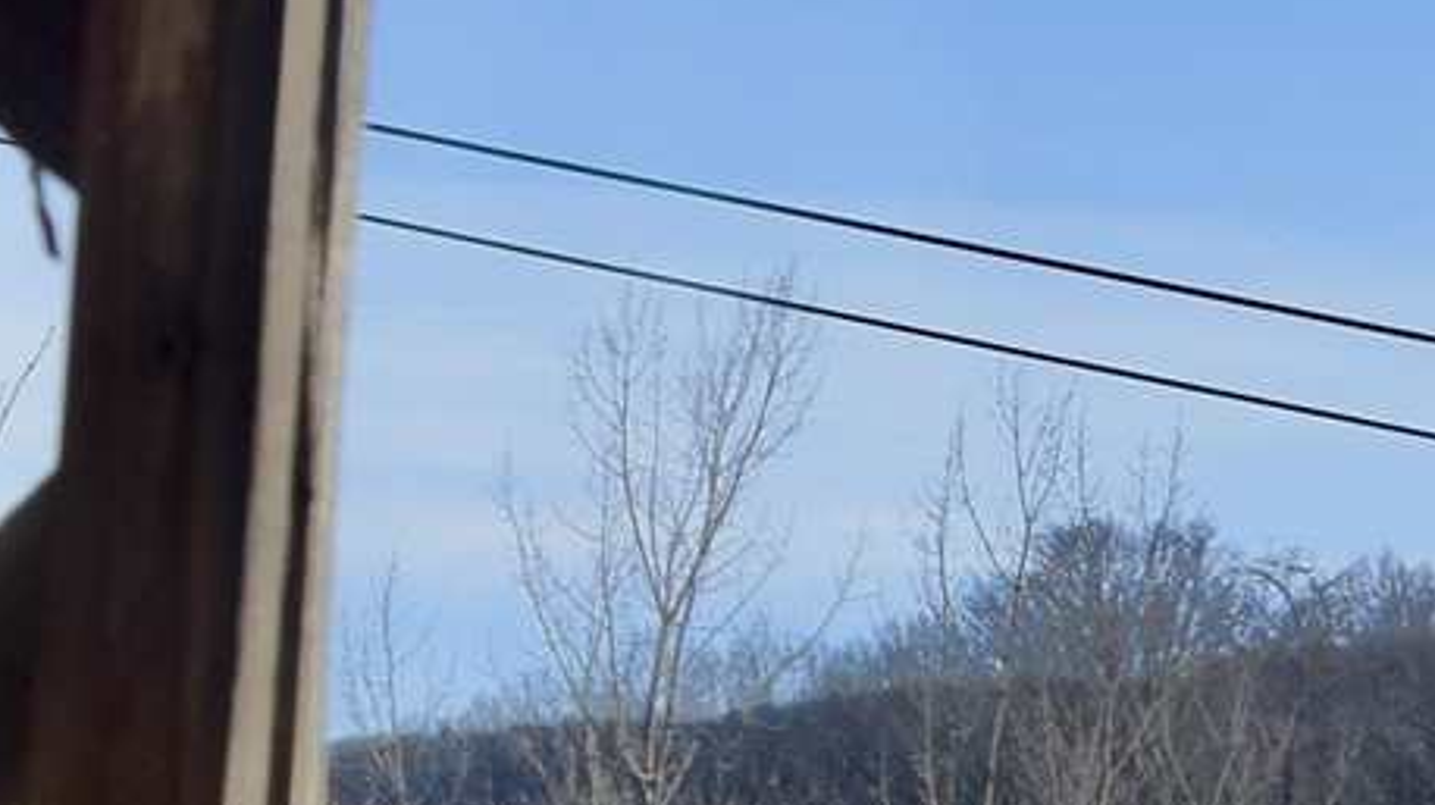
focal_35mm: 211
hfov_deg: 8.8
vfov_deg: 5.7
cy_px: 1278
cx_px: 4001
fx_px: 8024
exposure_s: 1/320
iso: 200
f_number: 9
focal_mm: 20
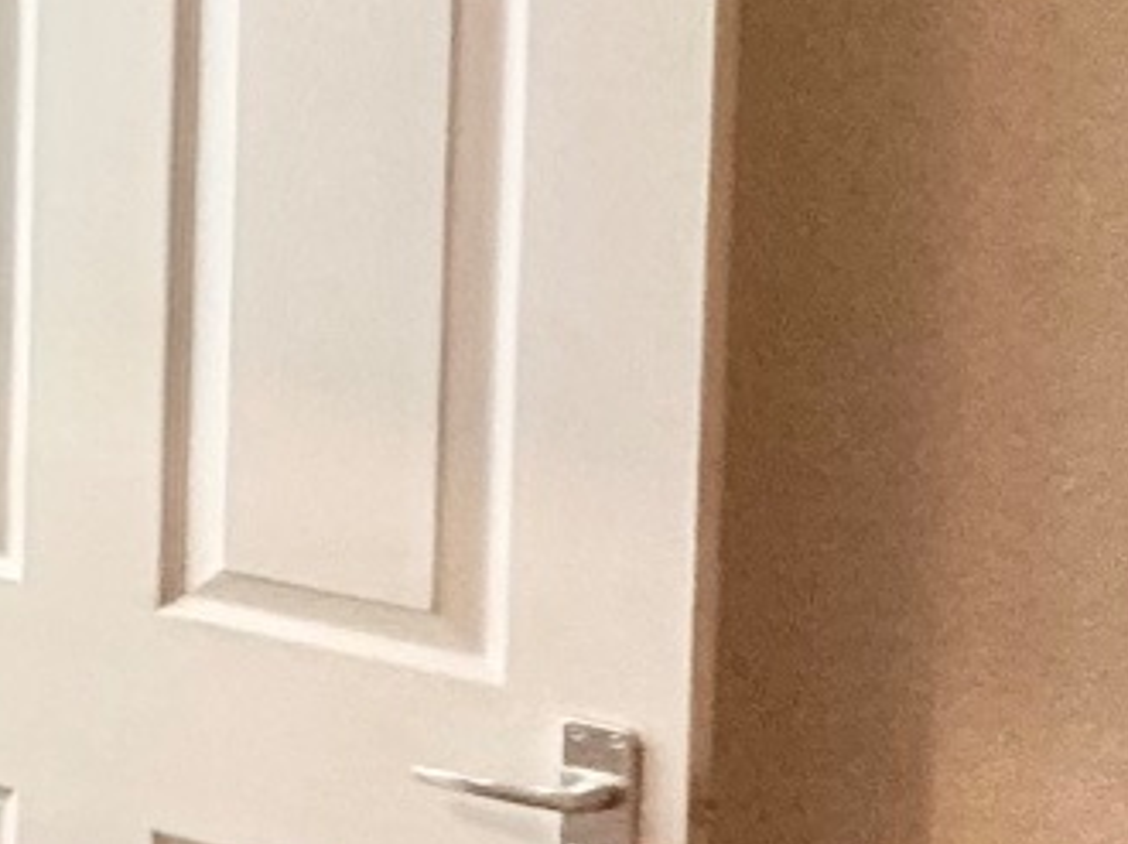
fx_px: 2833
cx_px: -2006
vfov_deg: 16.5
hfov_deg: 12.6
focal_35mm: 87
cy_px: -38
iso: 320
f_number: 2.2
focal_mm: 2.22
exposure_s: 1/100
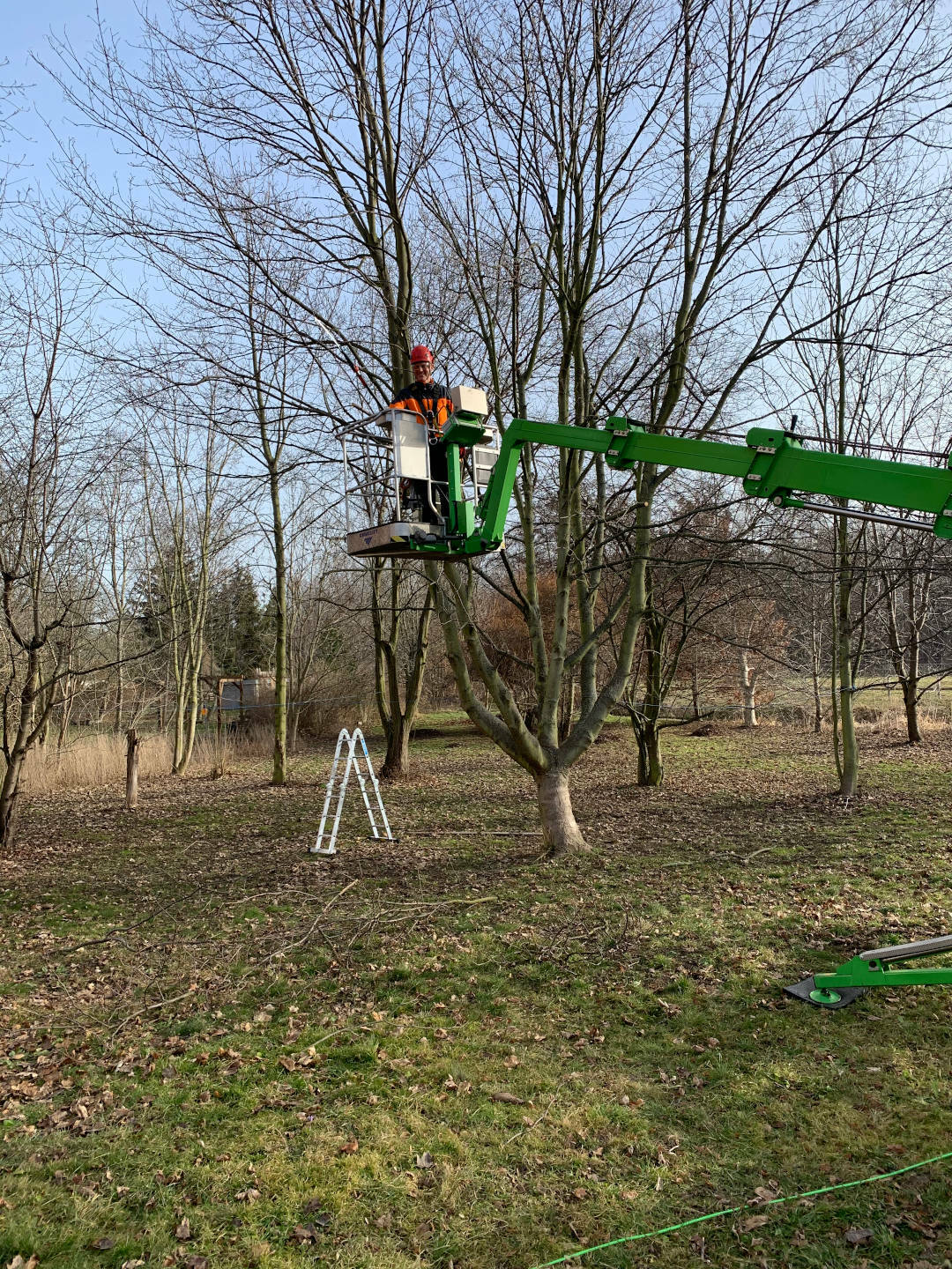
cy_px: 634
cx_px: 476
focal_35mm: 26
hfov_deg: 53.1
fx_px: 953
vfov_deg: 67.3
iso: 25
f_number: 1.8
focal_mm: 4.25
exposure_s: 1/1001
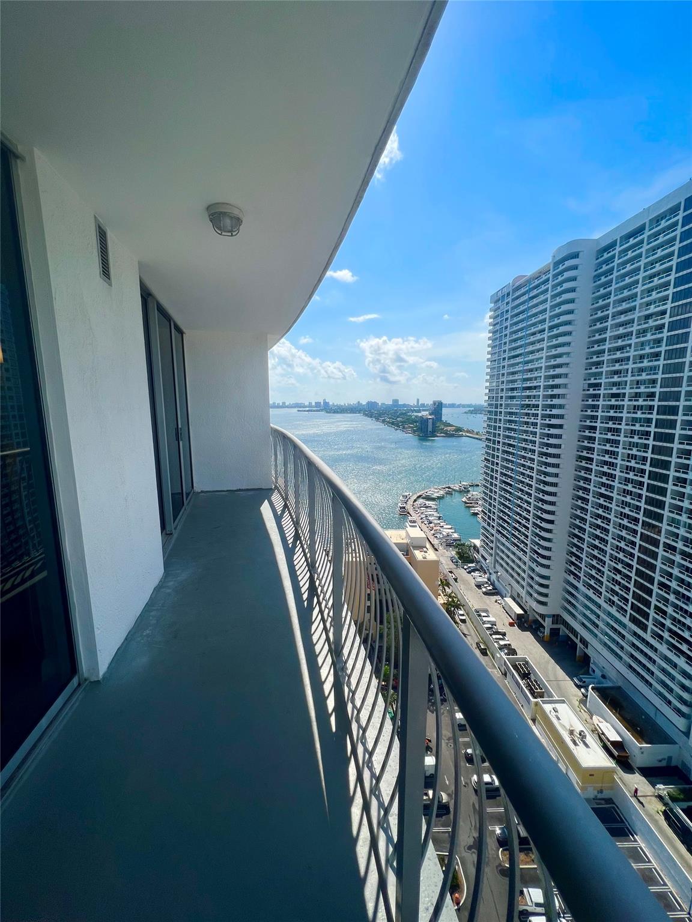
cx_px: 346
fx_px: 347
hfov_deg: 89.9
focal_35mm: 13
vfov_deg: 106.2
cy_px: 461
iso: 40
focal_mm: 1.57
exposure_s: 1/4386
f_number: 1.8
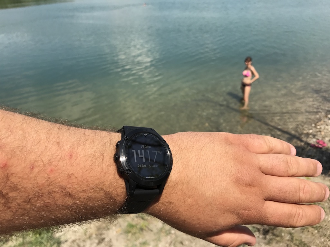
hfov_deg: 63.4
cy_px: 124
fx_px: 267
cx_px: 165
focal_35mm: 28
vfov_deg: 49.7
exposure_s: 1/2660
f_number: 1.8
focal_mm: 3.99
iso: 20
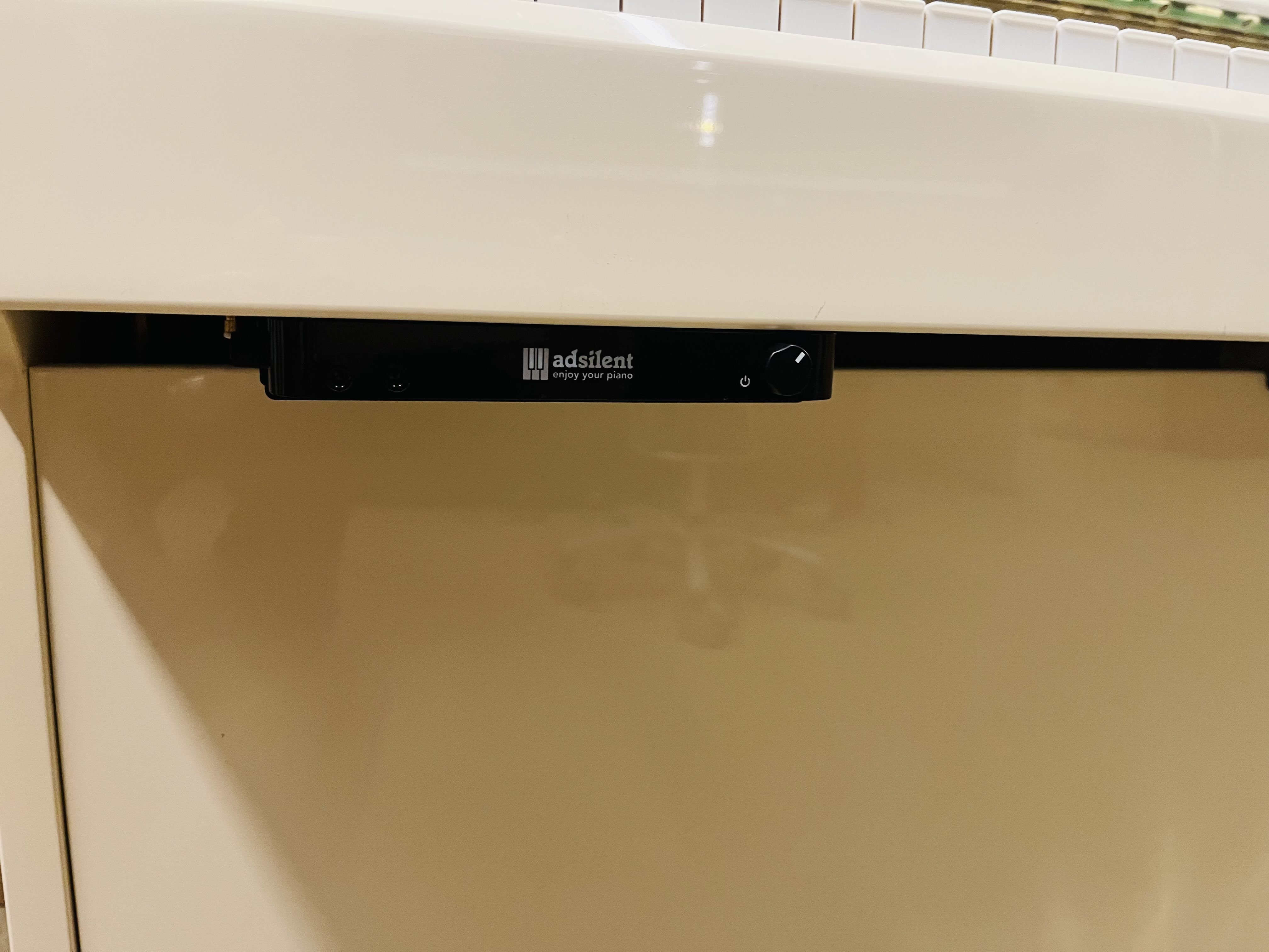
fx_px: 953
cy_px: 476
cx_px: 634
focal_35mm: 26
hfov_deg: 67.3
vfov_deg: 53.1
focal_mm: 5.1
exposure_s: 1/50
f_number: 1.6
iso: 320
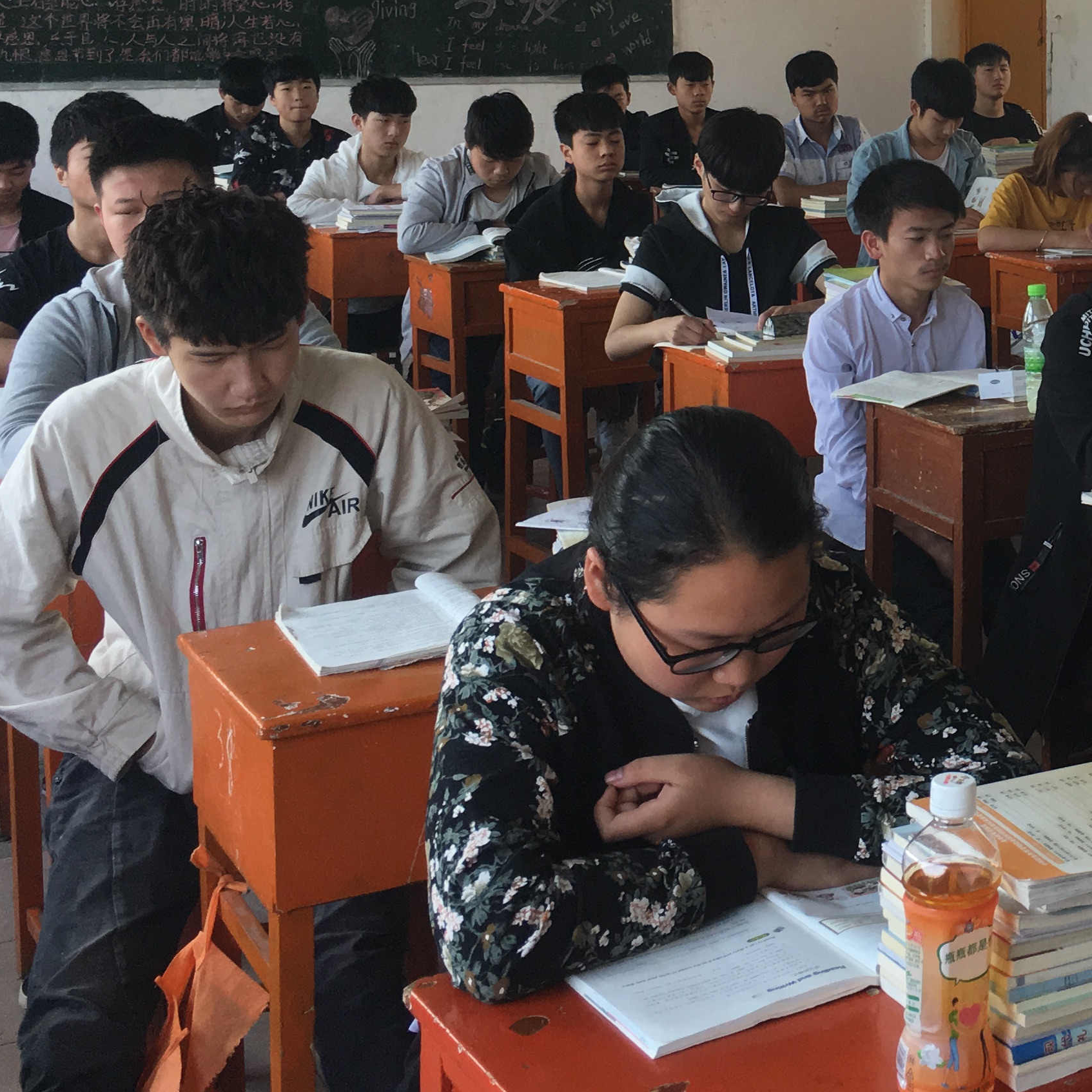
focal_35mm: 61
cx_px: 1128
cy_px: 221
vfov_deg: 27.6
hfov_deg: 26.4
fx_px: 2177
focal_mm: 4.15
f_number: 2.2
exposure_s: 1/100
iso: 40
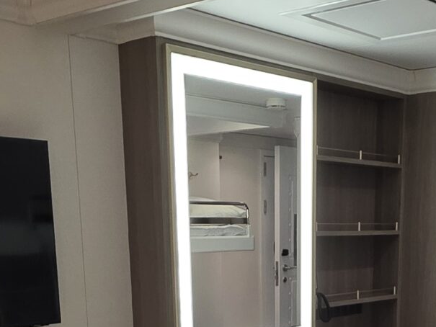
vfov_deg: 24.2
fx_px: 693
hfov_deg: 34.3
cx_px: 317
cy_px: 392
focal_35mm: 55
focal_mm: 2.2
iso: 200
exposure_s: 1/120
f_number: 1.9
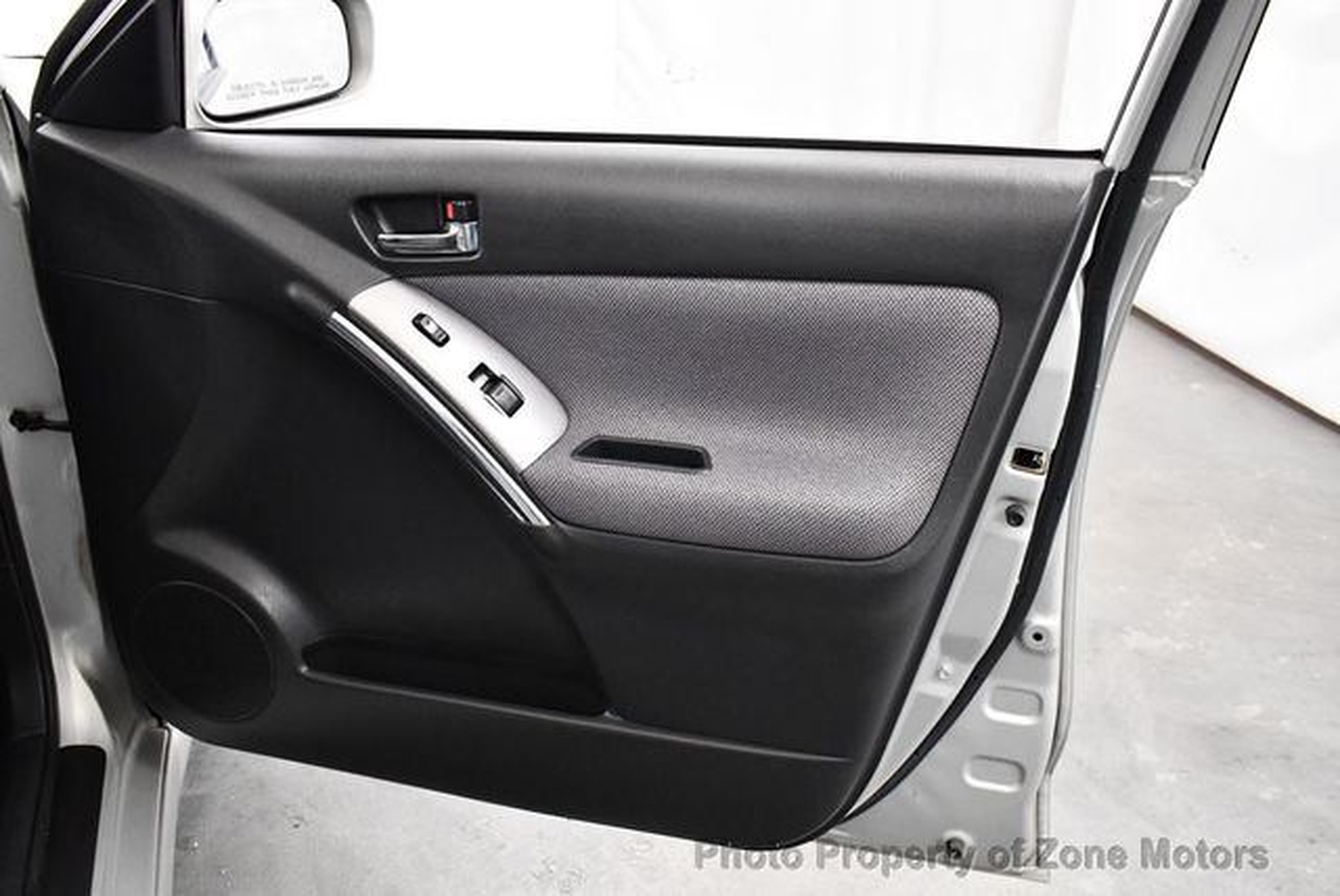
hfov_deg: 53.1
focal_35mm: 36
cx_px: 670
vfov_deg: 36.9
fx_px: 1341
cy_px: 448
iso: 3200
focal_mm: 18
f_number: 3.5
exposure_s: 1/125
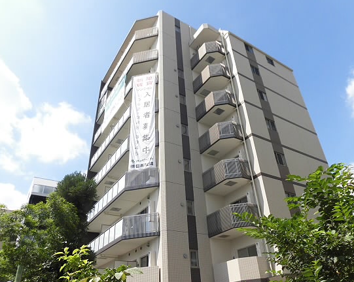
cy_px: 139
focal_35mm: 26
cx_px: 191
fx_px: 272
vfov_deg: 54.9
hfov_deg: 66.0
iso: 100
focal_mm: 4.3
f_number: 7.8
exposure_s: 1/200
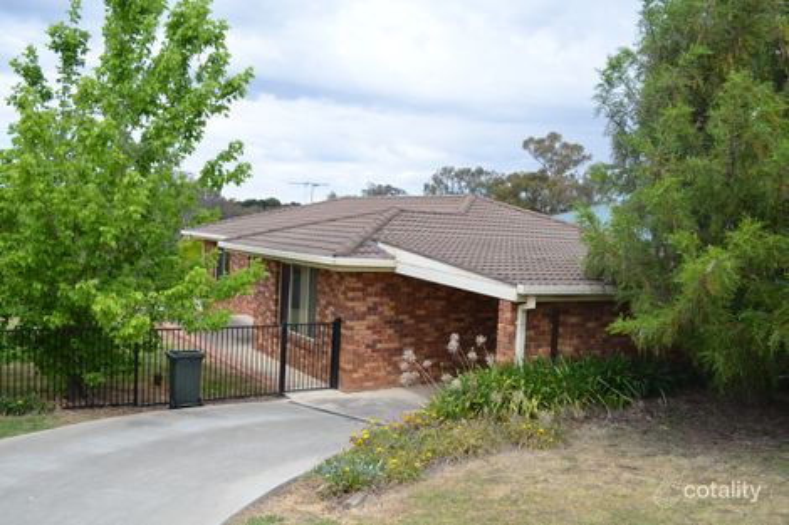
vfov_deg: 43.6
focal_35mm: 30
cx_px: 394
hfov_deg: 61.9
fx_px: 657
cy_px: 262
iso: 140
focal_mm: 20
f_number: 8
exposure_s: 1/250
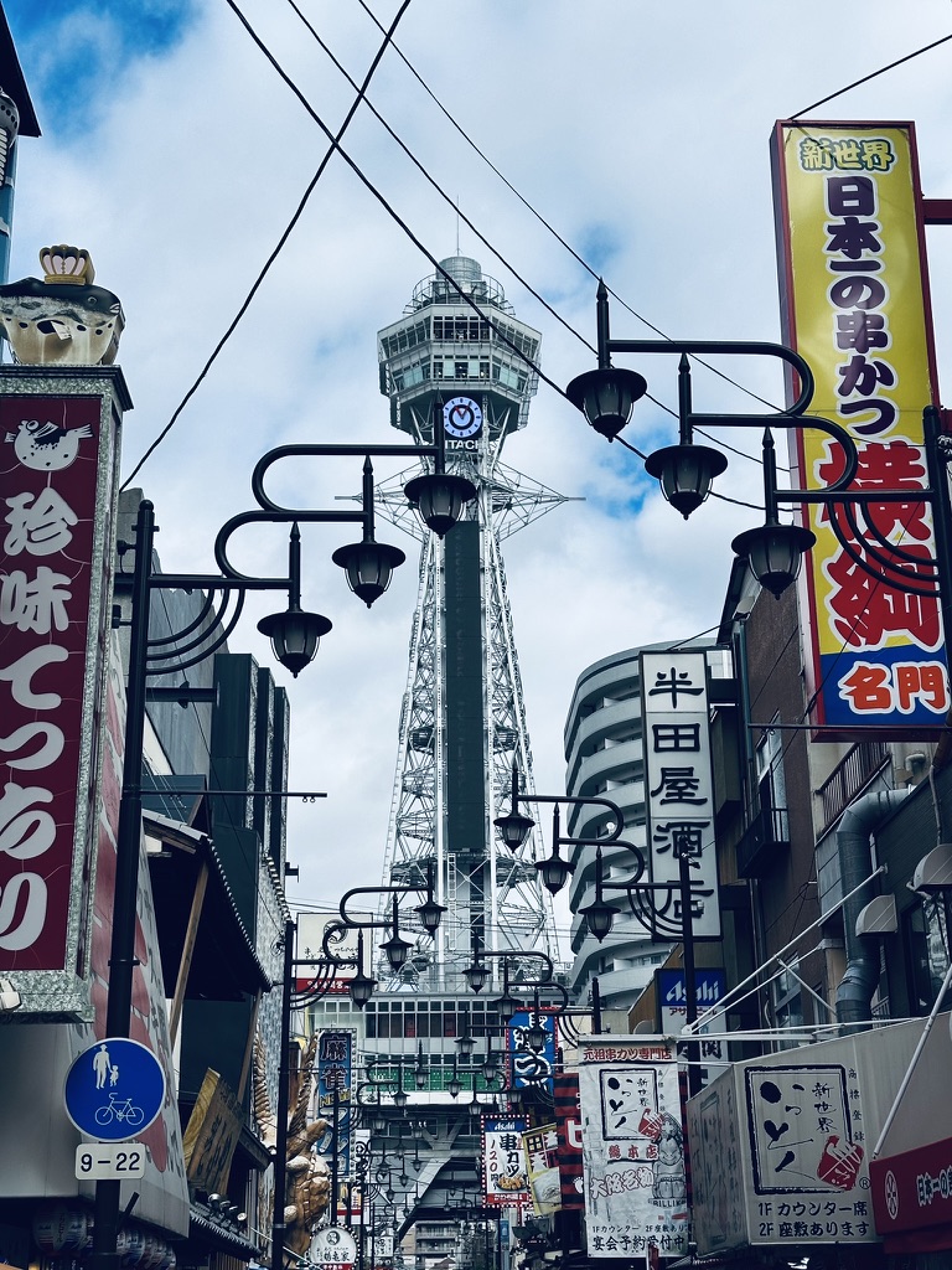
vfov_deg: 39.7
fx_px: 1760
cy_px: 635
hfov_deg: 30.3
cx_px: 476
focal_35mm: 48
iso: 64
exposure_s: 1/5000
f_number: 1.78
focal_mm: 6.86
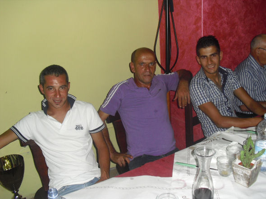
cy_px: 100
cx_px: 133
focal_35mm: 36
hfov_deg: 51.4
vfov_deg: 39.6
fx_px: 277
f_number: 3.1
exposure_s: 1/60
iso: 200
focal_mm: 6.3
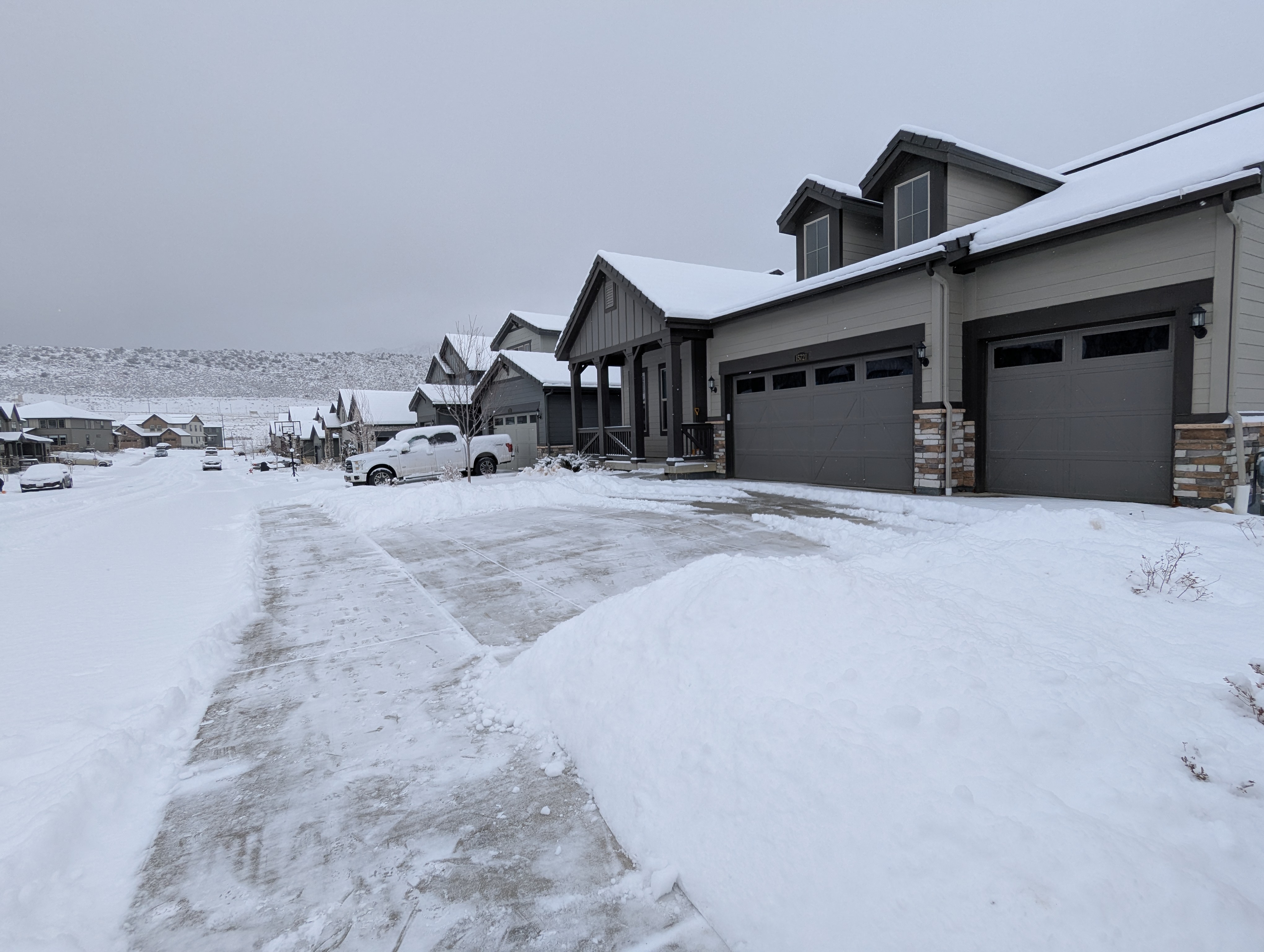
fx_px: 585
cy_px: 476
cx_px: 632
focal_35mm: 16
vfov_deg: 78.2
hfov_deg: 94.4
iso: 55
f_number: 2.2
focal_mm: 2.35
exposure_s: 1/1120
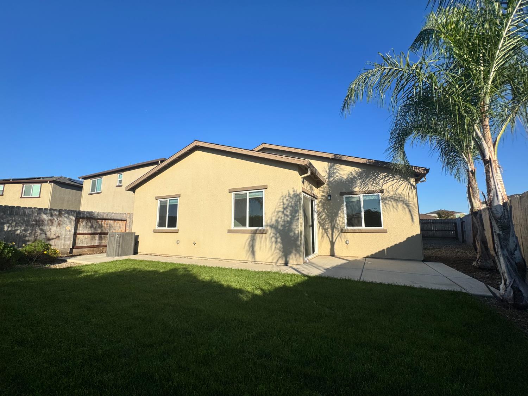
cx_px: 264
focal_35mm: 14
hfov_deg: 102.1
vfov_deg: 85.7
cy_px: 198
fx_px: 214
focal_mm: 2.22
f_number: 2.2
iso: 40
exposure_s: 1/2674
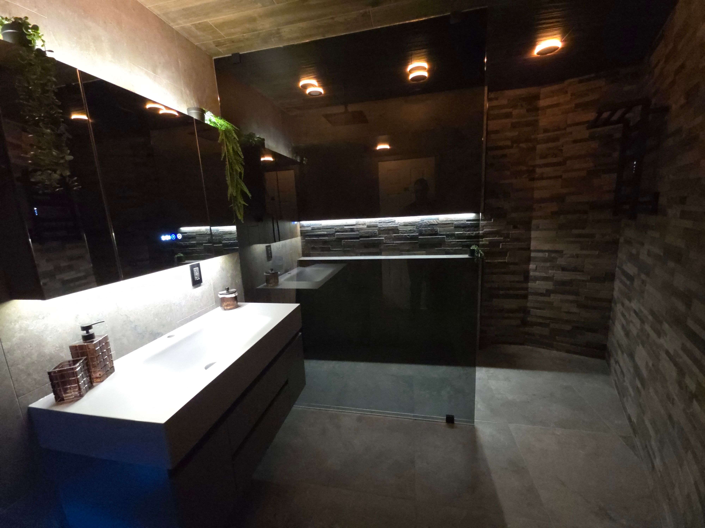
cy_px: 264
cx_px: 352
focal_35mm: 13
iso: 1600
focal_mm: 2.2
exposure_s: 1/25
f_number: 1.9
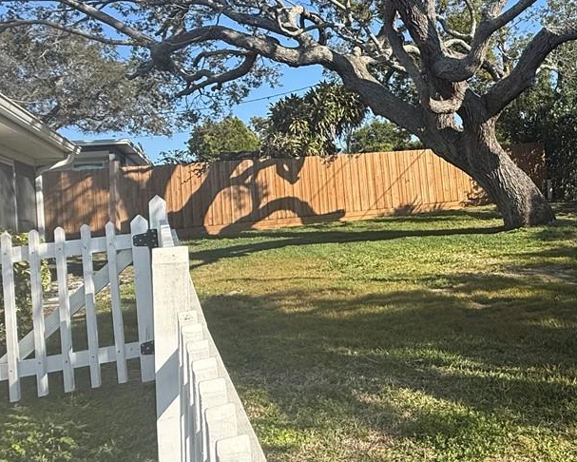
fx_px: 615
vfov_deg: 40.8
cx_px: 512
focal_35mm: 36
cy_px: 164
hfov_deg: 45.8
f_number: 2.2
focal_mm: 2.22
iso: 64
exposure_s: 1/1167
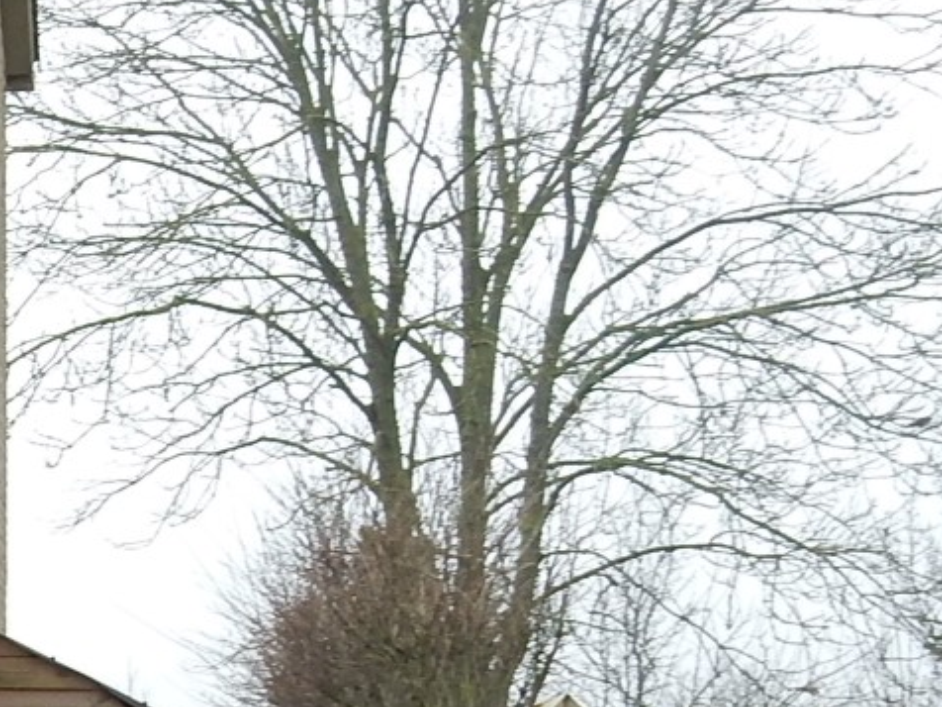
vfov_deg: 11.5
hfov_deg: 14.0
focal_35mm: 129
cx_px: -624
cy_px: 386
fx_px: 3510
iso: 125
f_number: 4
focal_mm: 6.4
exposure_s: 1/50
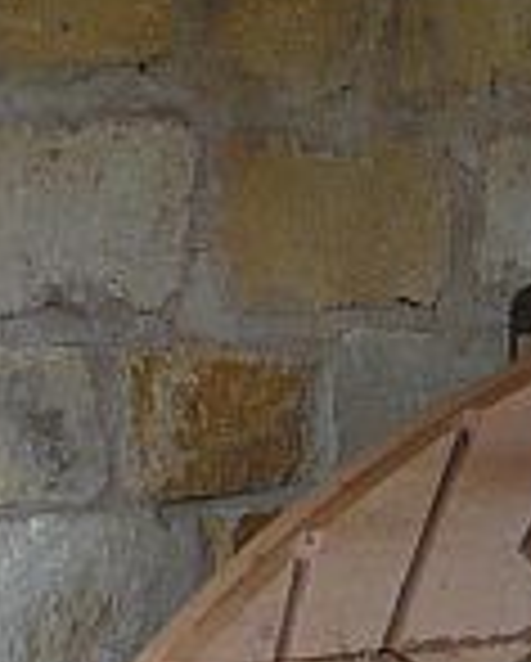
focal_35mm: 245
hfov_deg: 6.1
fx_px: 4803
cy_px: 910
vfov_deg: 7.8
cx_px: 1125
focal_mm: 6.1
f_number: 2.8
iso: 100
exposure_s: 1/60
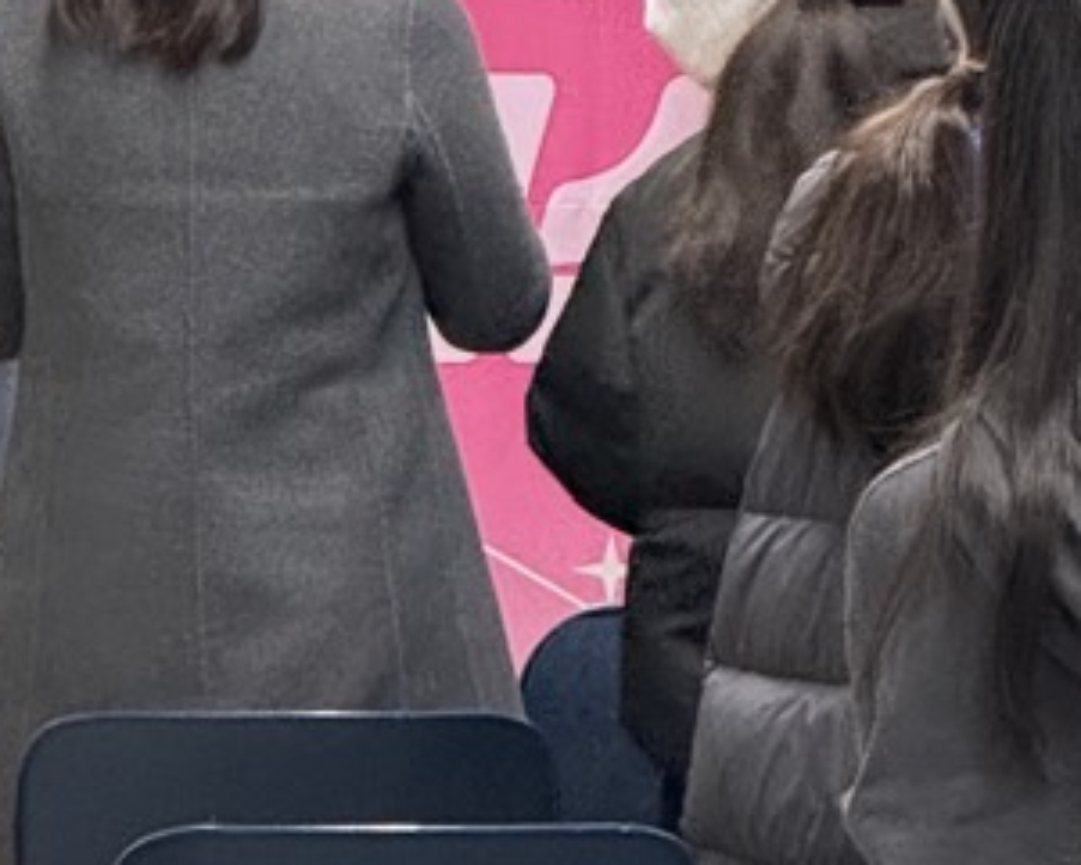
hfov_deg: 6.0
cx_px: -395
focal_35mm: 320
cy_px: 298
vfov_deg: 4.8
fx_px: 10241
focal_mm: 9
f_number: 2.8
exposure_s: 1/60
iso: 640
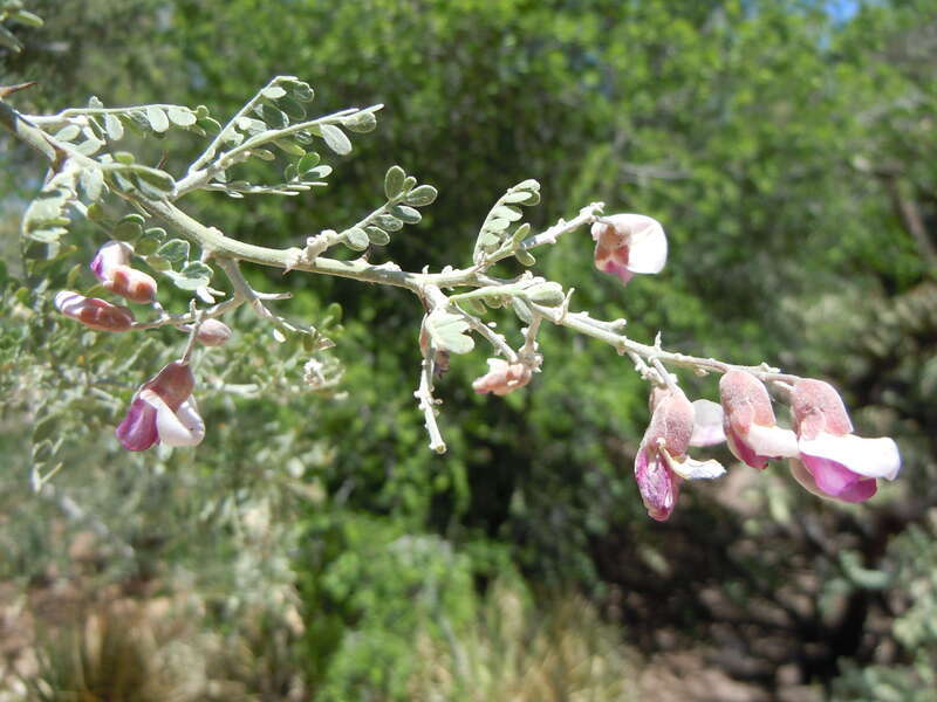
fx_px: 812
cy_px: 351
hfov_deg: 60.0
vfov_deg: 46.8
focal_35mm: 30
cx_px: 468
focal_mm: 5.4
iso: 100
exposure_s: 1/640
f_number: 3.5
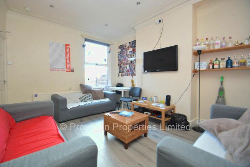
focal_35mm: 15
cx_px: 125
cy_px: 84
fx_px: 104
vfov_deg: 77.4
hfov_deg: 100.3
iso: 800
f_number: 4
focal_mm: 10
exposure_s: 1/60
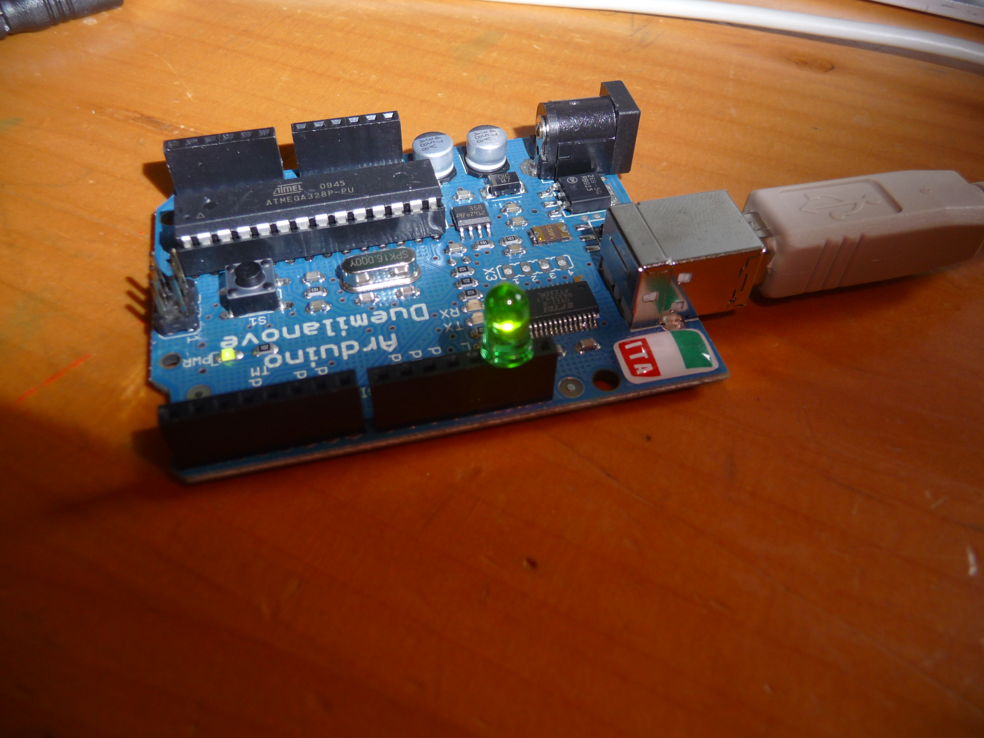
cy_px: 369
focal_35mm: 28
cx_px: 492
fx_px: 796
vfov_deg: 49.7
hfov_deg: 63.4
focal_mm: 4.7
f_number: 3.3
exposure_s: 1/30
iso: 100
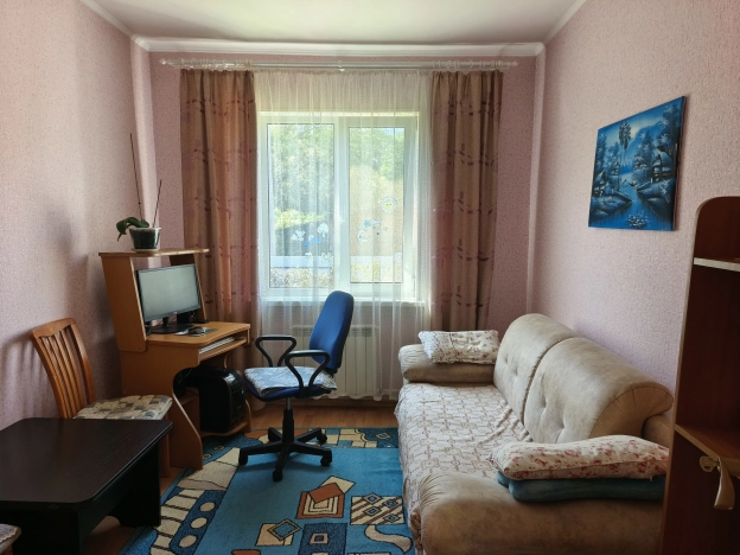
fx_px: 492
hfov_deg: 73.9
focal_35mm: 23
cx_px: 370
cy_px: 278
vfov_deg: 58.9
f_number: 1.7
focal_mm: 5.35
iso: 320
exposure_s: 1/50
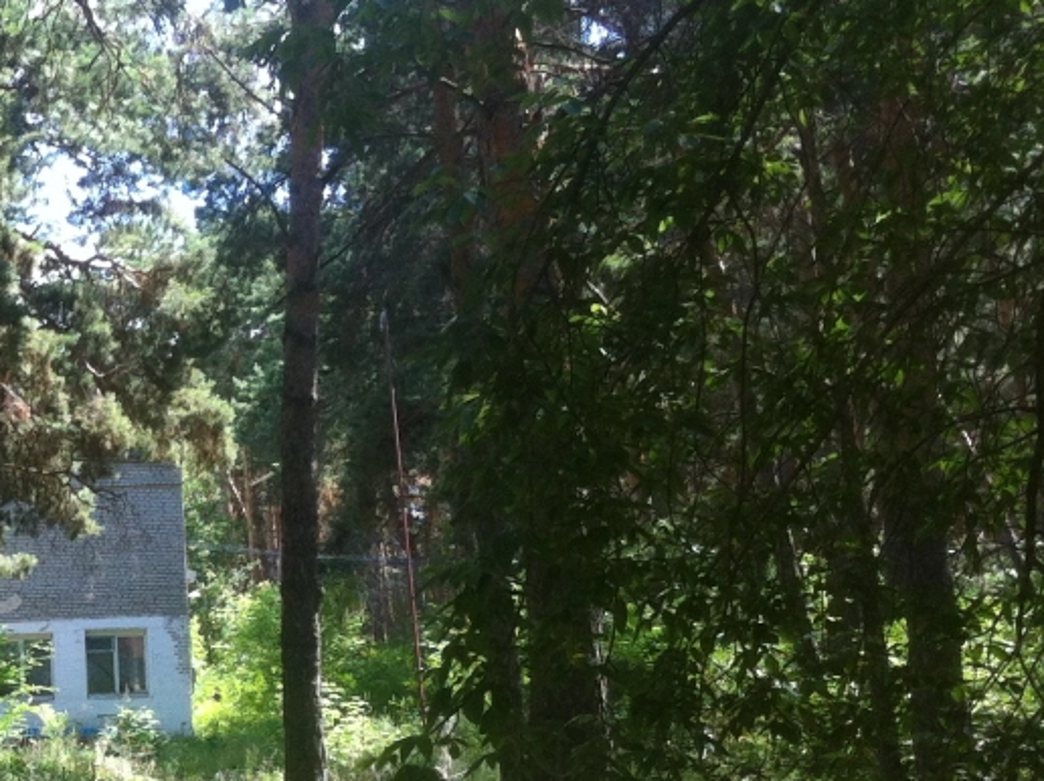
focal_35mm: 85
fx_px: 2561
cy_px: 586
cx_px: -210
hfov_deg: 21.4
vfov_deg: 17.2
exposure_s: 1/196
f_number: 2.8
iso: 80
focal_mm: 3.85
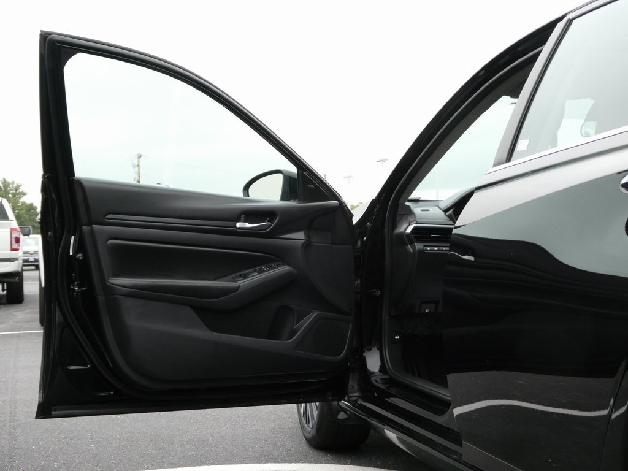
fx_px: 907
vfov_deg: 29.1
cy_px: 236
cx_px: 314
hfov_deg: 38.2
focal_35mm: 50
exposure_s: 1/250
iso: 250
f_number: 4.1
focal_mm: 9
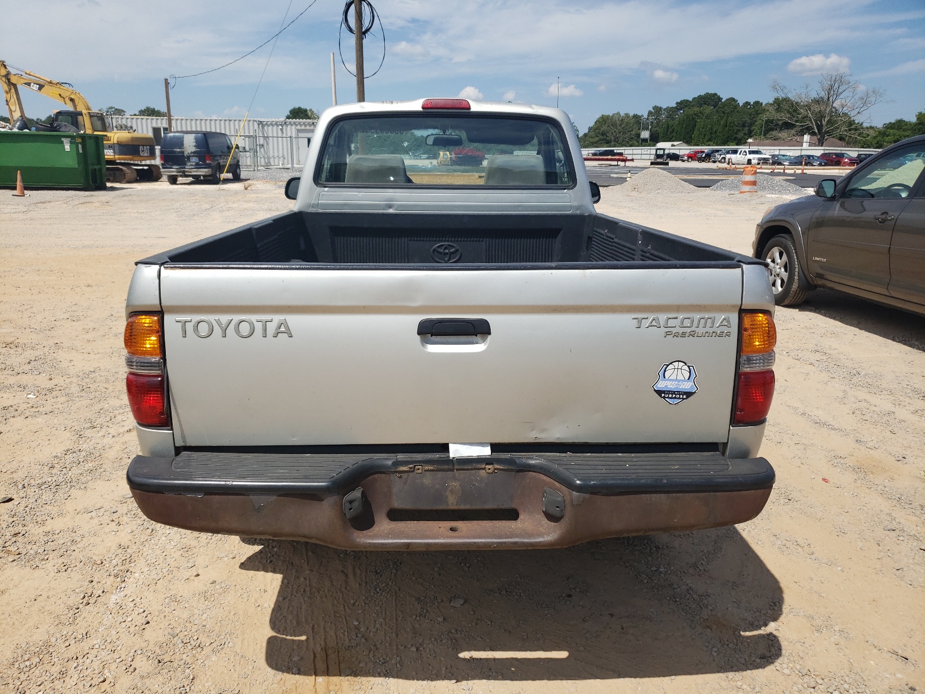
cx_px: 462
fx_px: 695
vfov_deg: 53.1
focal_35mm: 26
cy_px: 347
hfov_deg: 67.3
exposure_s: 1/5000
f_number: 1.5
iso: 50
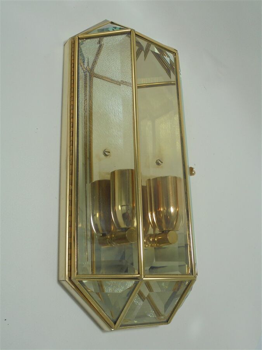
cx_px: 131
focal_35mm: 34
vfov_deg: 54.0
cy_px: 175
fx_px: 343
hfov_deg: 41.8
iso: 100
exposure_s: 1/100
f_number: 4
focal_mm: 6.1
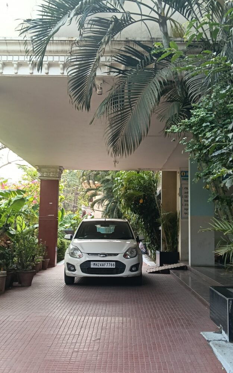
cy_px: 190
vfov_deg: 51.5
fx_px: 386
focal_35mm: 38
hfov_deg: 33.6
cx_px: 113
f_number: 1.8
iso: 80
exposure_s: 1/100
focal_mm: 3.98
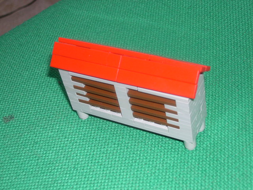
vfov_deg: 21.9
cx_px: 126
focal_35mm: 67
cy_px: 95
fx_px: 490
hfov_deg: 29.0
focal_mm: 14.2
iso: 100
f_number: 3.7
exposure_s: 1/60
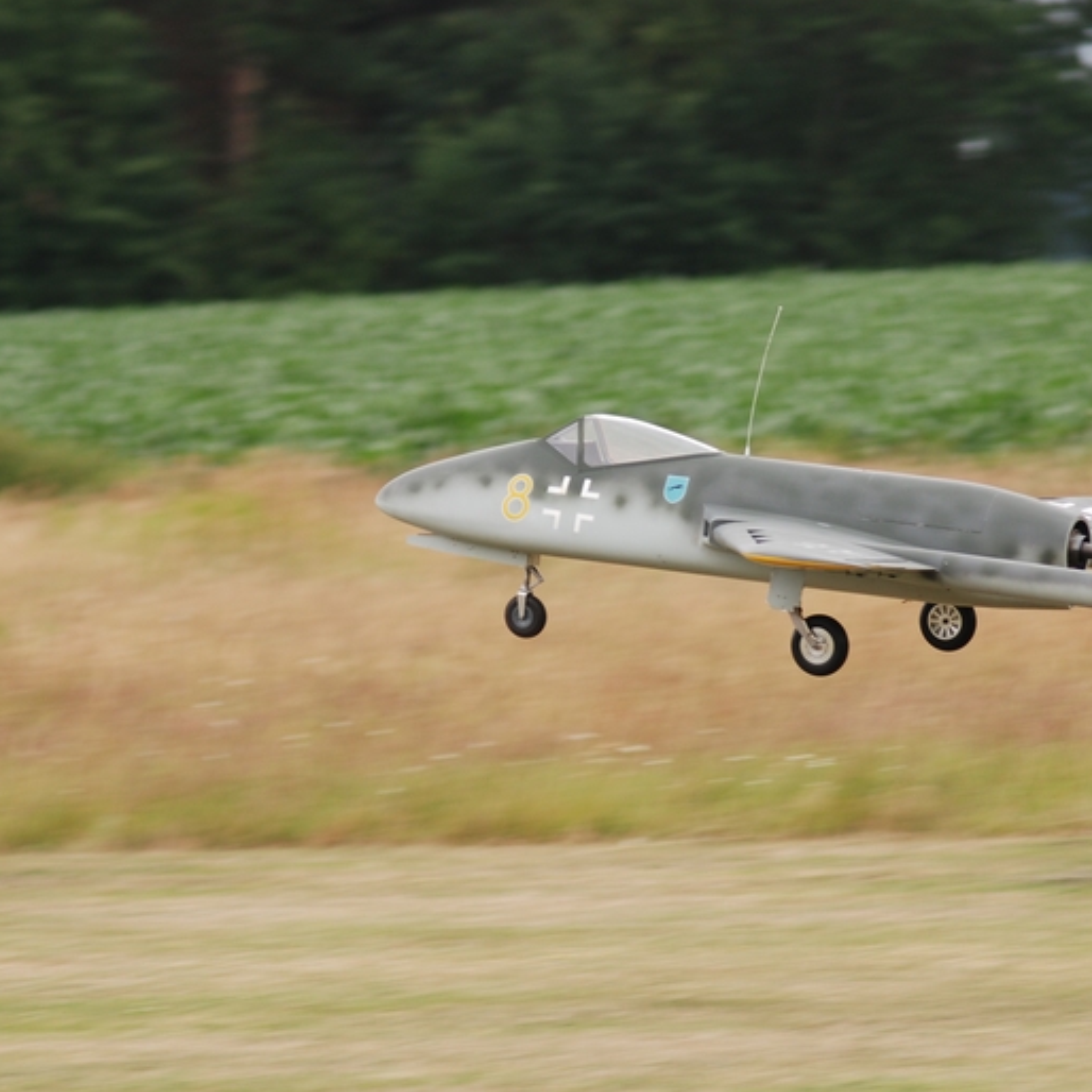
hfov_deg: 4.6
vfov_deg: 4.6
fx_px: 13455
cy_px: 556
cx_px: 703
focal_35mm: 377
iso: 200
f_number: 5.6
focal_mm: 190
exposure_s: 1/320
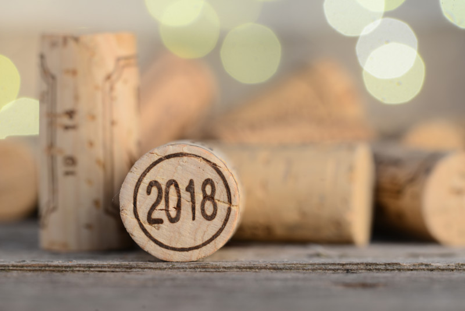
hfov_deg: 22.6
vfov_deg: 15.2
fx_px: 1163
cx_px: 232
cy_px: 156
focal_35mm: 90
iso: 100
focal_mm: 90
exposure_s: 1/2
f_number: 7.1
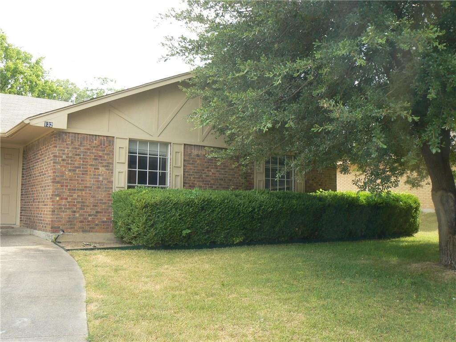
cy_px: 171
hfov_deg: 51.4
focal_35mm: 36
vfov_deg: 39.7
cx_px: 228
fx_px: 474
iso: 80
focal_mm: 6
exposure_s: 1/100
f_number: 5.6
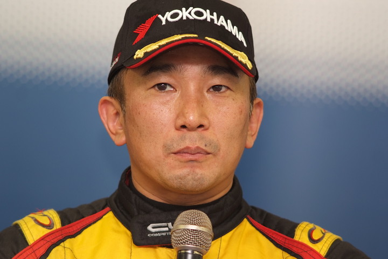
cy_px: 130
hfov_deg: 7.6
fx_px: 2910
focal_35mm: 270
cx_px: 194
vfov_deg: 5.1
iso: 400
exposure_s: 1/125
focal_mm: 180
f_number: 2.8
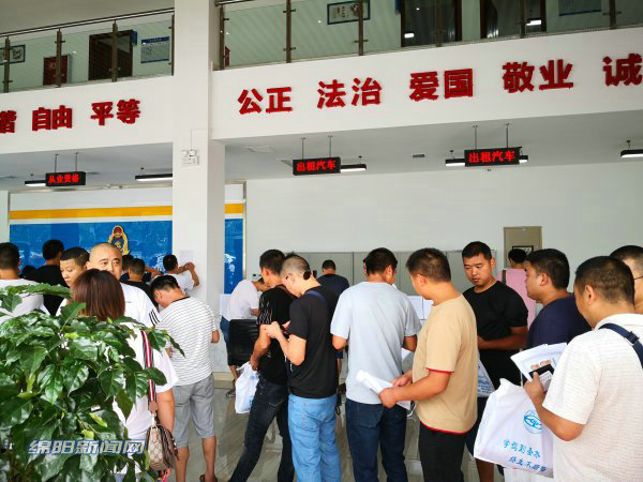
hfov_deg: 65.3
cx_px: 322
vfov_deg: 51.4
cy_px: 241
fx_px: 502
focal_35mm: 27
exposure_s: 1/100
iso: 80
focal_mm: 3.95
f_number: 1.6
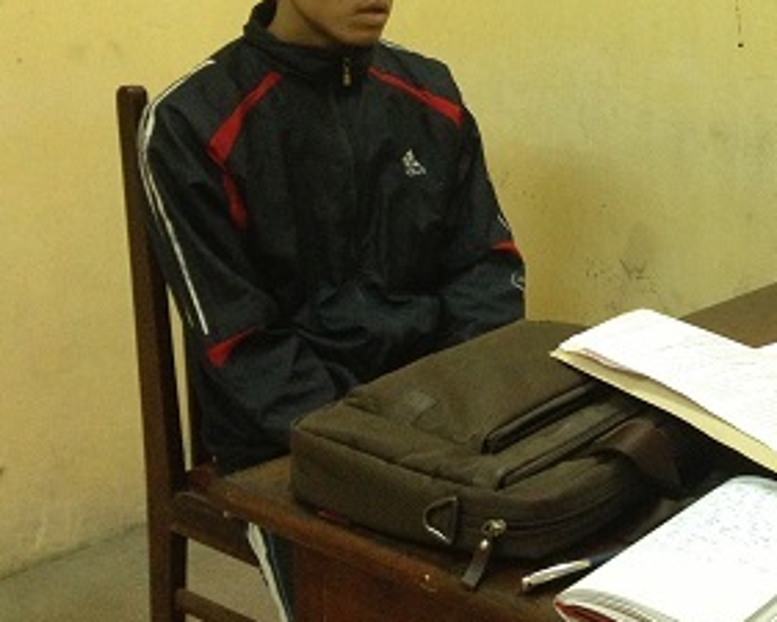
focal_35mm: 63
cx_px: 741
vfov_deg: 23.9
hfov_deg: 28.5
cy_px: 141
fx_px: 1449
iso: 400
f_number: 2.4
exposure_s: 1/17
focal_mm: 4.13
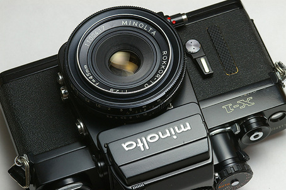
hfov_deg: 13.7
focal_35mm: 150
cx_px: 143
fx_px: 1190
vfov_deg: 9.1
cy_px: 95
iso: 200
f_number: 16
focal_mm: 100
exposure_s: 1.3
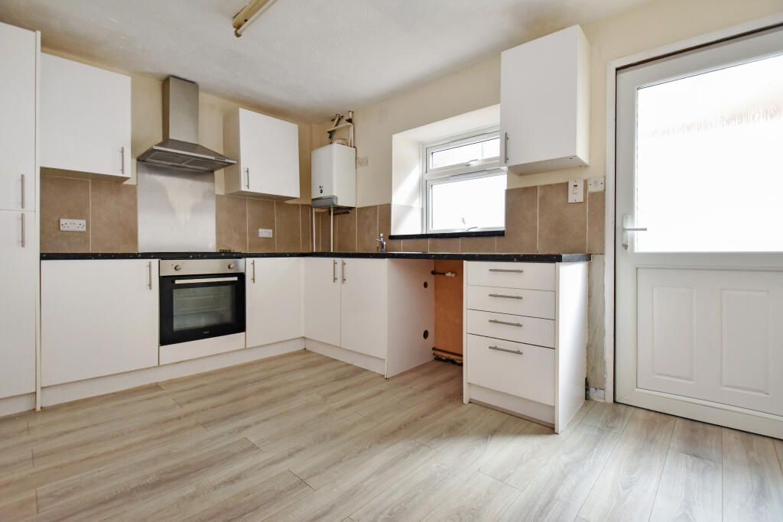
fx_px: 326
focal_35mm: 15
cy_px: 261
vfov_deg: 77.3
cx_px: 392
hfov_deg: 100.4
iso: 1000
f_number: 4
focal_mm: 10
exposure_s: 1/125
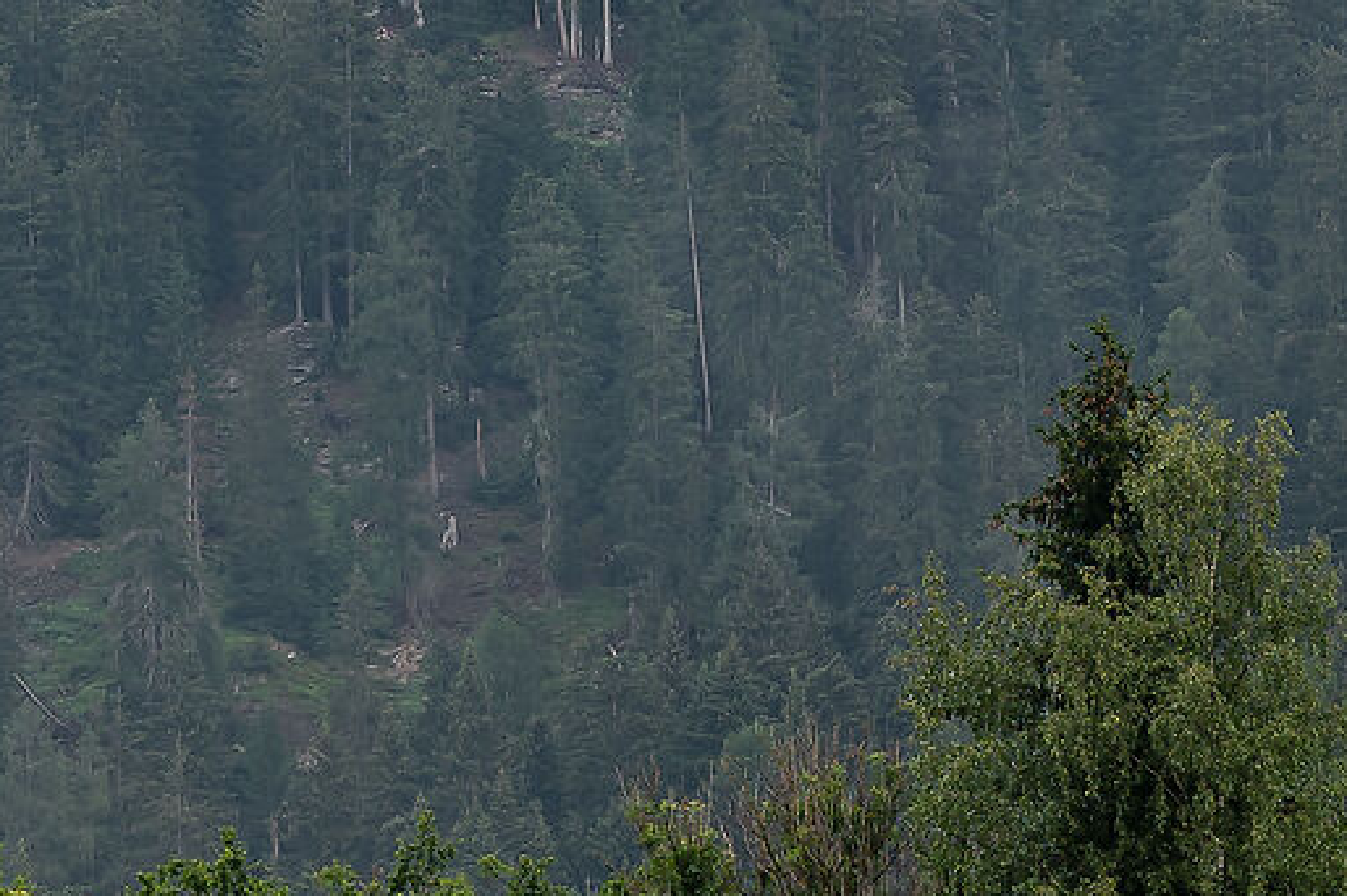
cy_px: 499
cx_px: -655
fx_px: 14844
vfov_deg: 3.5
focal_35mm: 397
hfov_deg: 5.2
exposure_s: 1/100
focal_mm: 85
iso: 100
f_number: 8
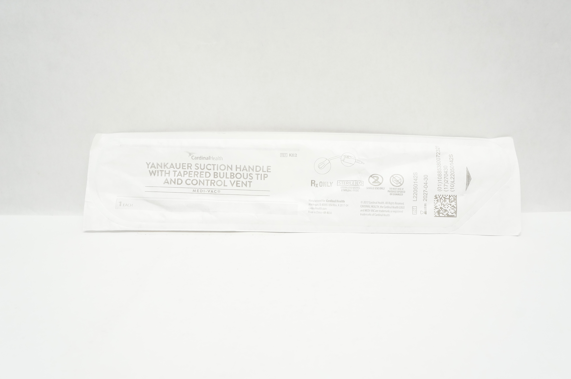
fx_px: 452
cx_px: 286
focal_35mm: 28
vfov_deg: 45.6
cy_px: 190
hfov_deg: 64.6
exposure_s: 1/60
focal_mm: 19
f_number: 8
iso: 800
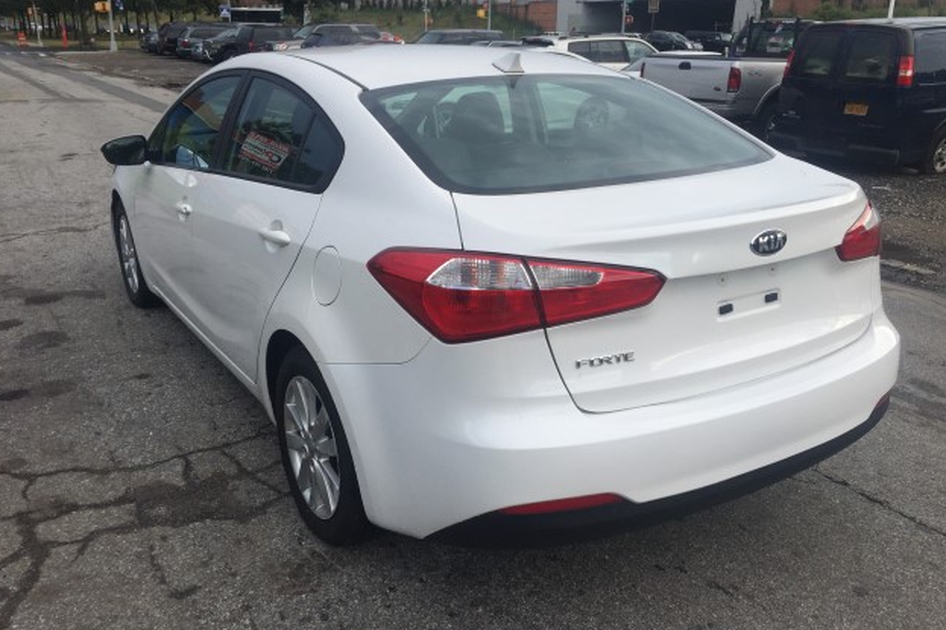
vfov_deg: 42.3
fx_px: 814
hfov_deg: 60.3
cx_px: 468
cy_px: 332
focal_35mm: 31
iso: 32
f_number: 2.2
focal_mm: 4.15
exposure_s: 1/760
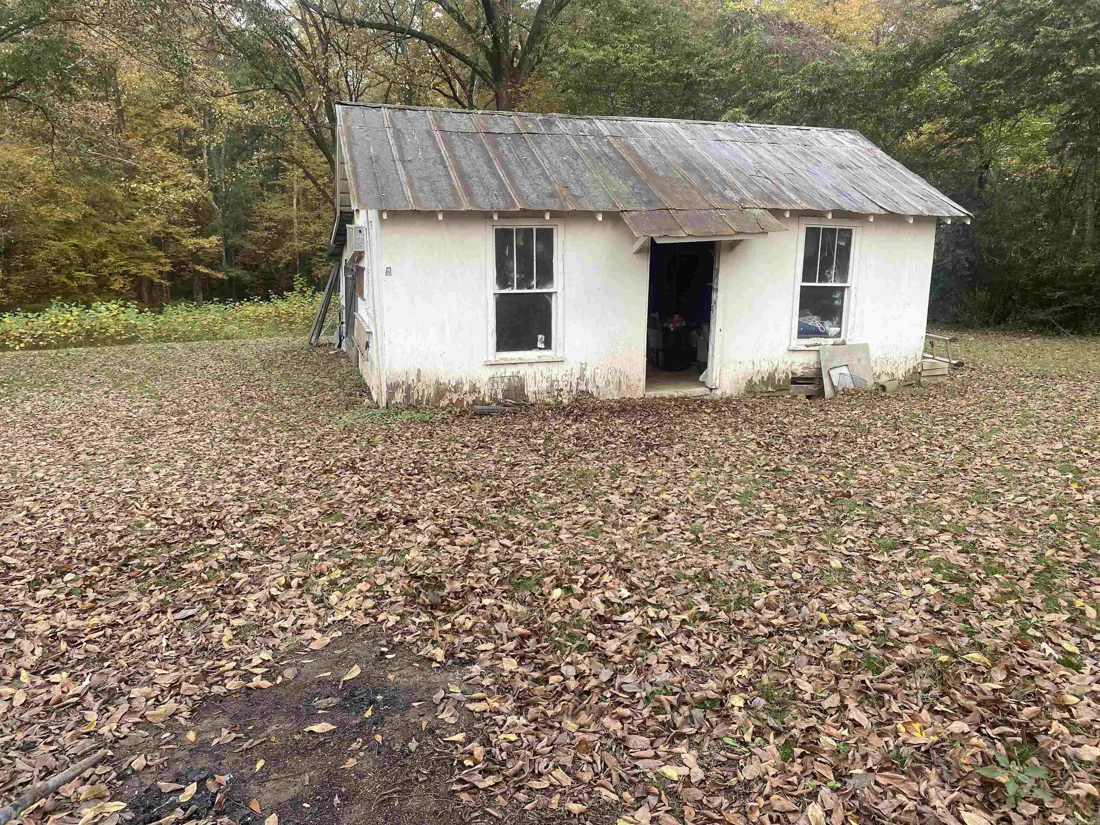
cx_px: 550
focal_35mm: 26
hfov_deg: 67.3
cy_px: 412
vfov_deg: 53.1
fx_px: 826
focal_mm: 4.25
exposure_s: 1/122
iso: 64
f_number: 1.8
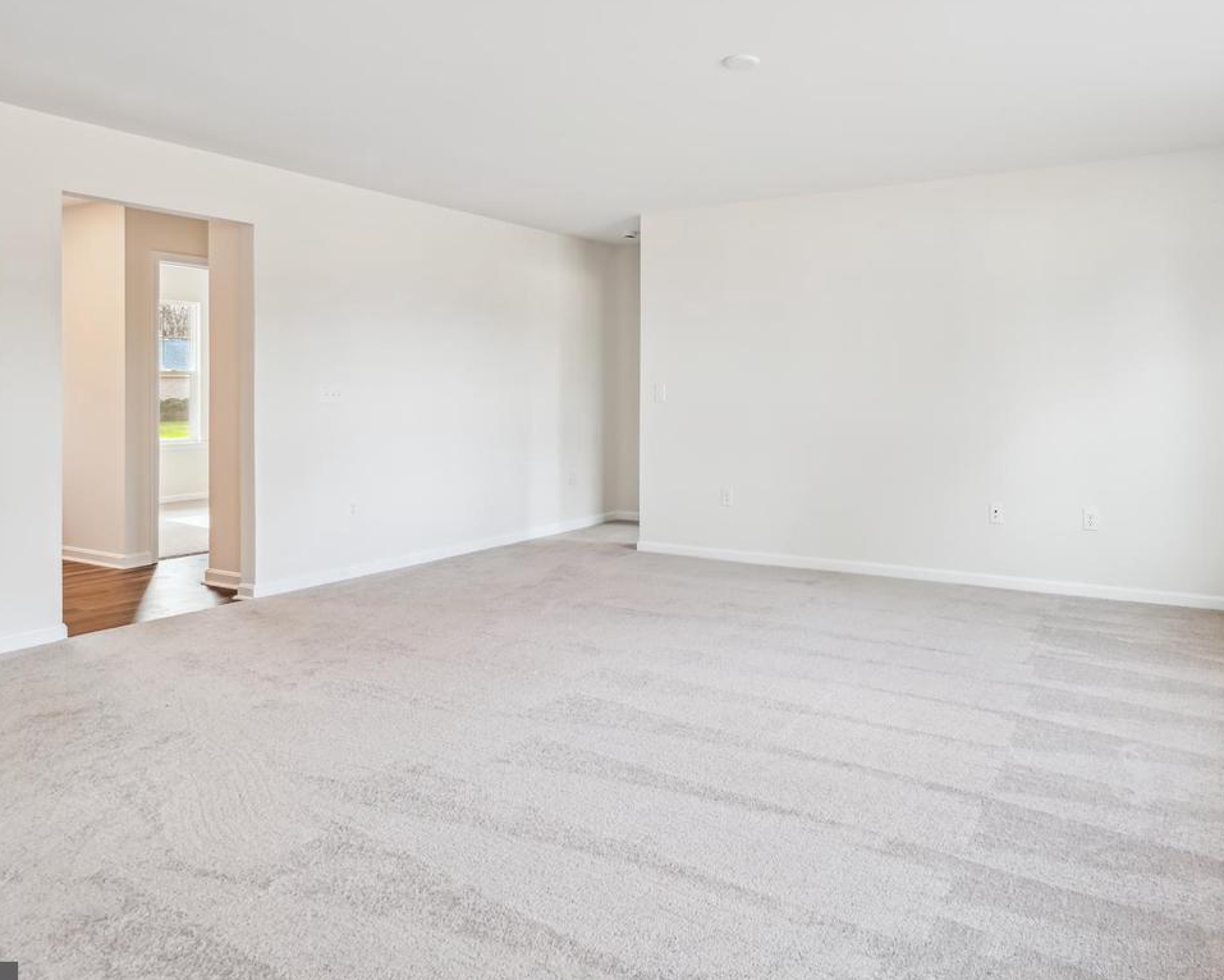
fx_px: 870
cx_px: 739
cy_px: 413
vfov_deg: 58.5
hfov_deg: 69.5
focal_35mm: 24
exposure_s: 1/20
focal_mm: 17
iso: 360
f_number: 8
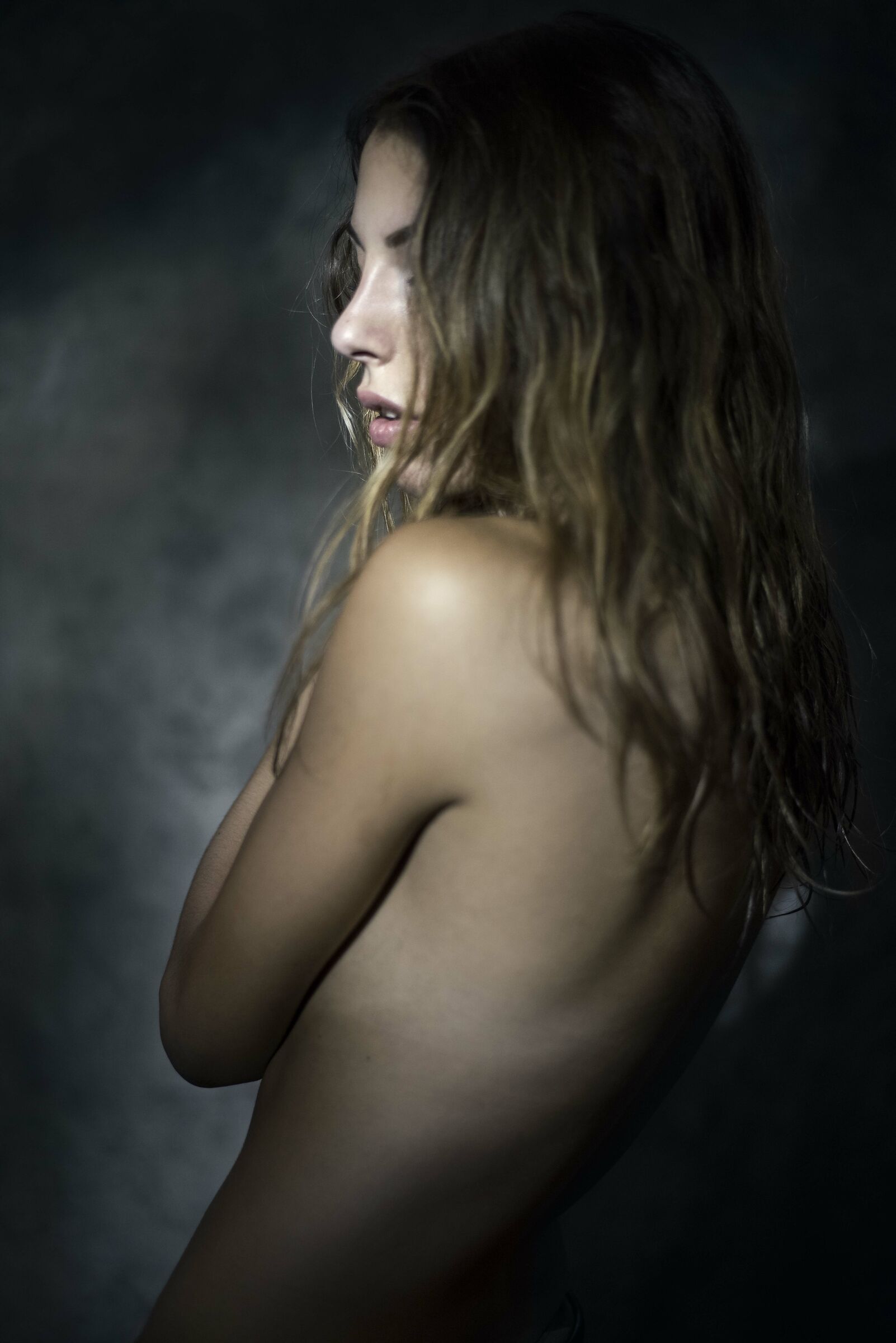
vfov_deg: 39.6
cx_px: 448
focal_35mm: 50
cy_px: 672
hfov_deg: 27.0
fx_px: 1865
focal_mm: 50
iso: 800
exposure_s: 1/50
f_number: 1.8
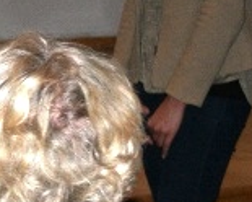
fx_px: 2163
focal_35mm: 290
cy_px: -77
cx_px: -86
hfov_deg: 6.6
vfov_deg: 5.3
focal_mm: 50
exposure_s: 1/80
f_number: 5.6
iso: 400
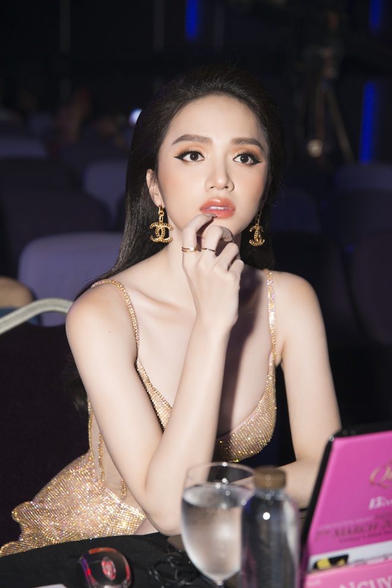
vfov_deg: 31.0
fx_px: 1061
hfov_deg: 20.9
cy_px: 294
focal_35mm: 65
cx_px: 196
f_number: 3.5
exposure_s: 1/125
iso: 800
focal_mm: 65
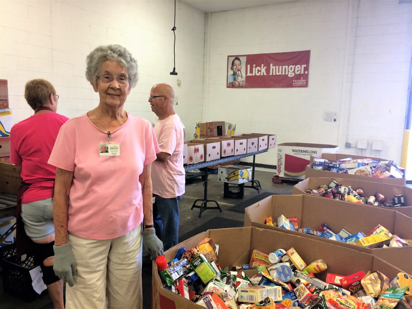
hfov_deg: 61.7
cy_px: 154
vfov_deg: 48.2
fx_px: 345
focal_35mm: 29
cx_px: 206
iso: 80
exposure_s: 1/30
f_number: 2.2
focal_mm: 4.15
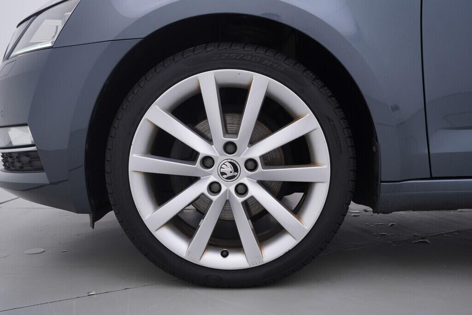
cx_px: 236
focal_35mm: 36
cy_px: 158
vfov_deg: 36.9
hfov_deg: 53.1
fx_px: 472
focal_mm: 24
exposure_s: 1/80
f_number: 4
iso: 125
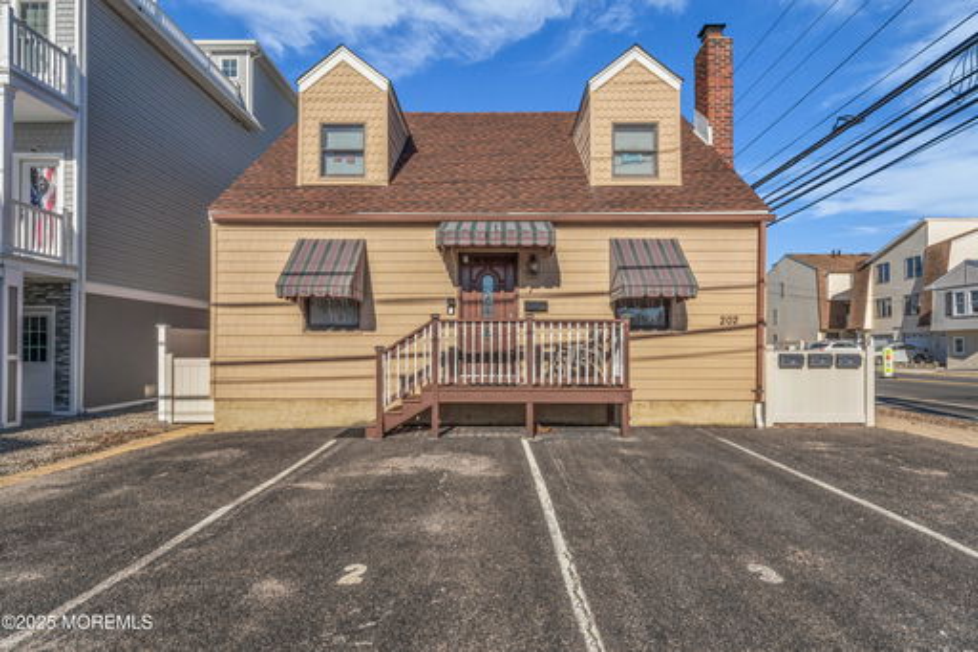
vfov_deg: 65.1
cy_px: 326
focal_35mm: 19
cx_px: 489
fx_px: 511
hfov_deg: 87.5
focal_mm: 18.8
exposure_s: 1/50
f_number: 22
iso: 100
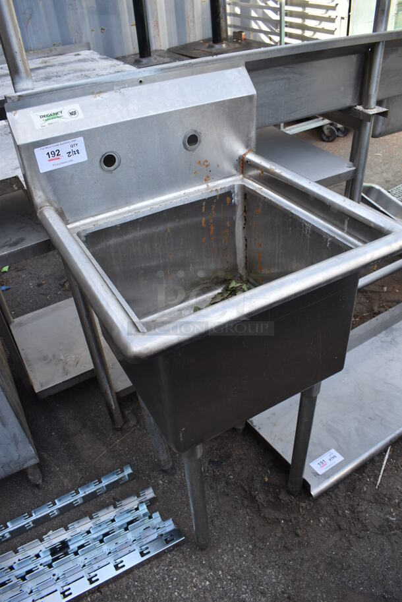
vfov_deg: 67.3
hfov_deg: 48.0
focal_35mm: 27
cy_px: 301
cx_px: 201
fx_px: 452
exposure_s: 1/160
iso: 200
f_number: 5.6
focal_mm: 18
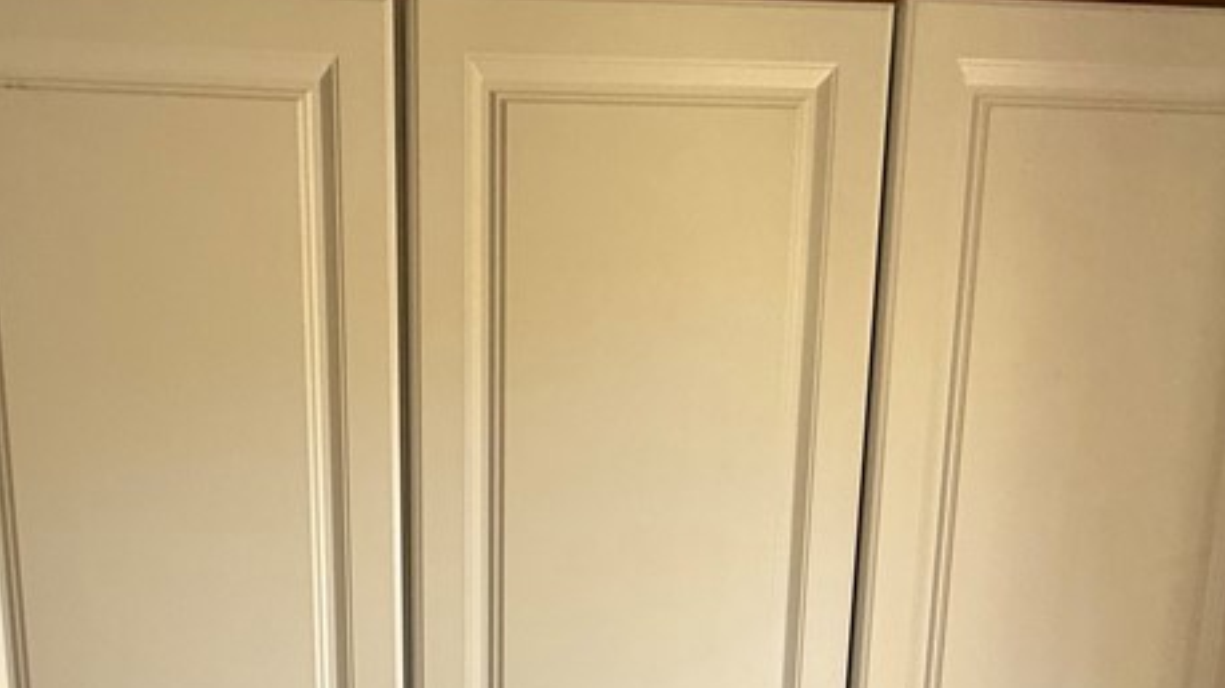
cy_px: 1003
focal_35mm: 34
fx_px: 1104
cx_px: 336
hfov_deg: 55.8
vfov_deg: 26.3
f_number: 2.2
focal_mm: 2.22
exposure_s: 1/99
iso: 200
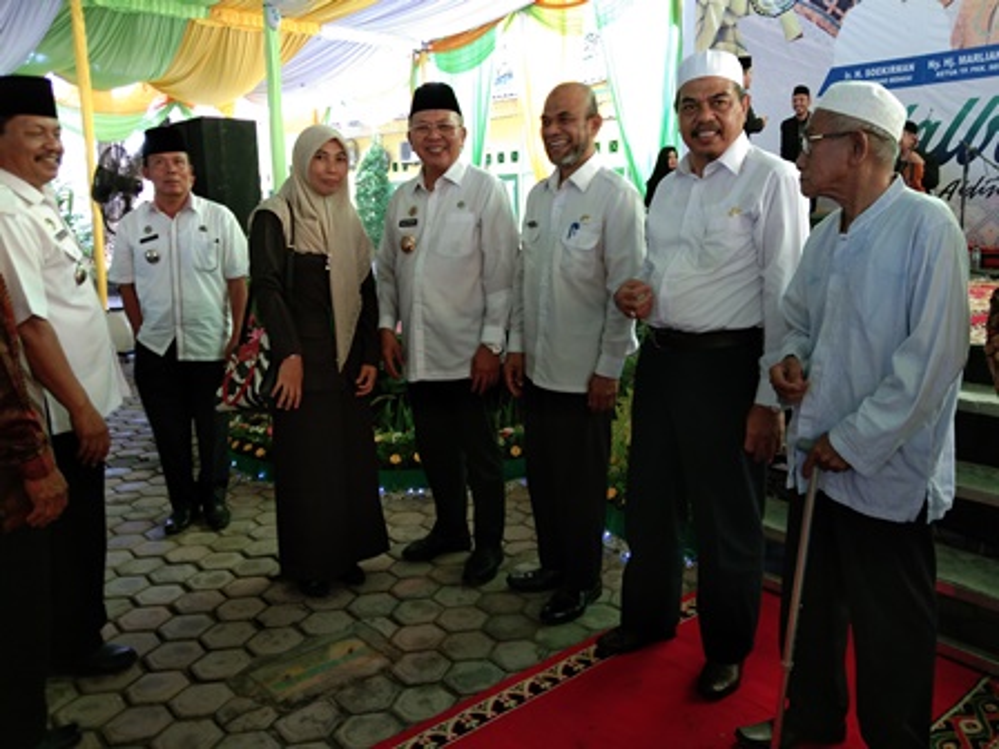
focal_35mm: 31
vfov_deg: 45.4
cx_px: 500
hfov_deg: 58.4
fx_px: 895
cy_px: 374
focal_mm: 3.69
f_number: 2.2
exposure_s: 1/25
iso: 100
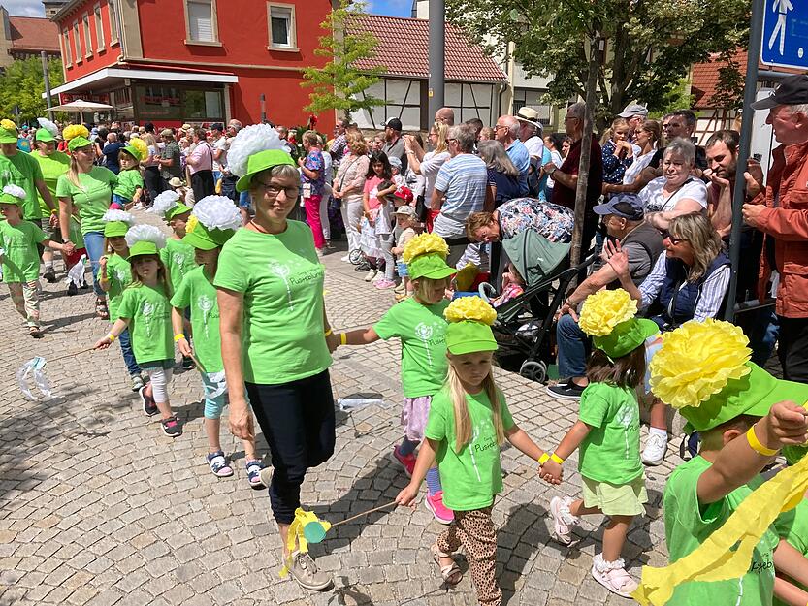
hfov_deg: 63.4
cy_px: 303
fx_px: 654
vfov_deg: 49.8
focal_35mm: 28
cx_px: 404
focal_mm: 3.99
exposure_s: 1/3003
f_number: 1.8
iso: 20
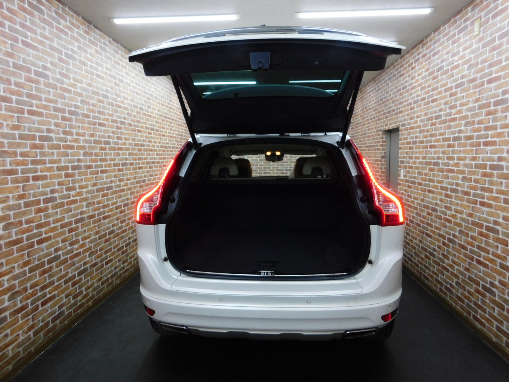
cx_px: 254
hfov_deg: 73.9
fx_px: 338
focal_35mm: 23
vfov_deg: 58.9
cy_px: 191
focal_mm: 4
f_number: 3
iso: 200
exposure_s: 1/30
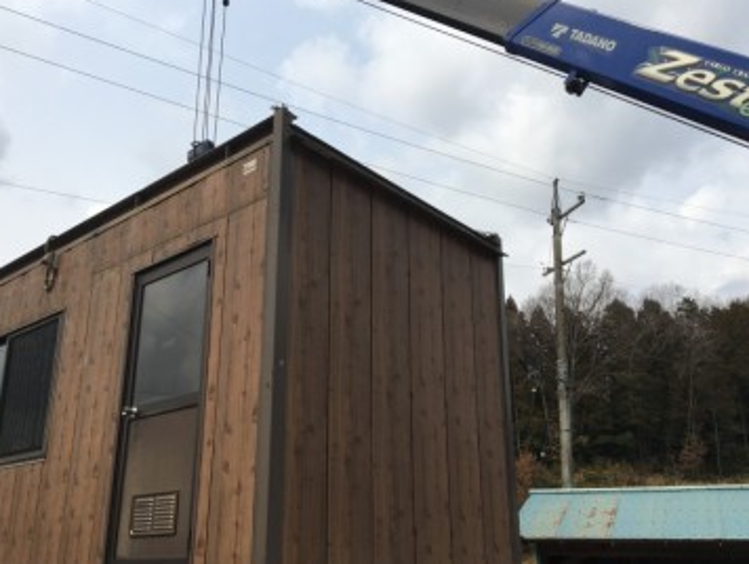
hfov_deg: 52.4
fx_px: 758
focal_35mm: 35
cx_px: 328
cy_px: 327
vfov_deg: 40.7
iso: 25
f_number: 2.2
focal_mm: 4.15
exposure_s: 1/2024
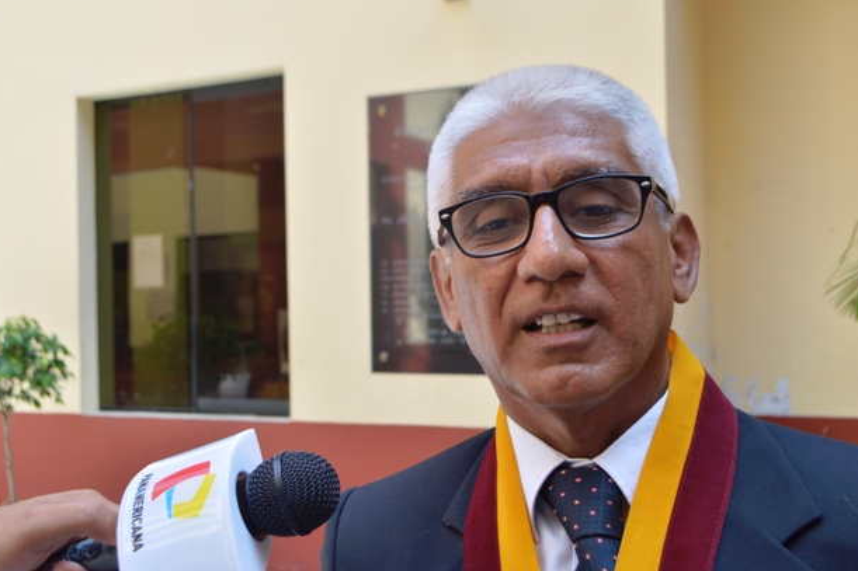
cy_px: 288
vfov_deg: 30.5
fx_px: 1048
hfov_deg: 44.5
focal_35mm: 44
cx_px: 430
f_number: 5.6
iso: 220
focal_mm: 28
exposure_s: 1/125
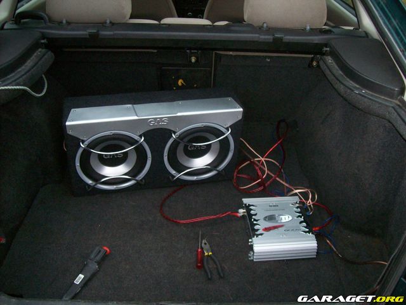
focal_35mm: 36
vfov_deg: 39.7
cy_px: 152
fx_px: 422
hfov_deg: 51.4
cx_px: 203
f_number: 2.7
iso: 200
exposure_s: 1/64
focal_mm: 6
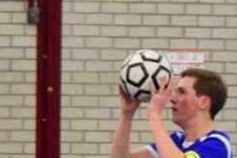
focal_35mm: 195
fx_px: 1284
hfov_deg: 10.5
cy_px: 237
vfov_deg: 6.9
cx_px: -4
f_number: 7.1
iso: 5000
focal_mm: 40
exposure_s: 1/200
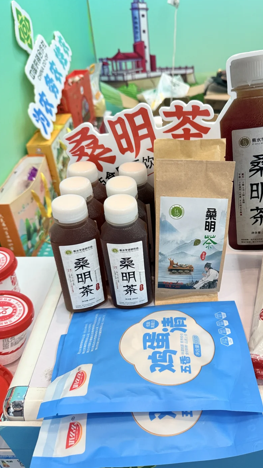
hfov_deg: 42.2
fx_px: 335
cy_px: 237
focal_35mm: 27
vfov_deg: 69.9
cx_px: 179
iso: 200
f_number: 1.78
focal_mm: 6.76
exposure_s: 1/50
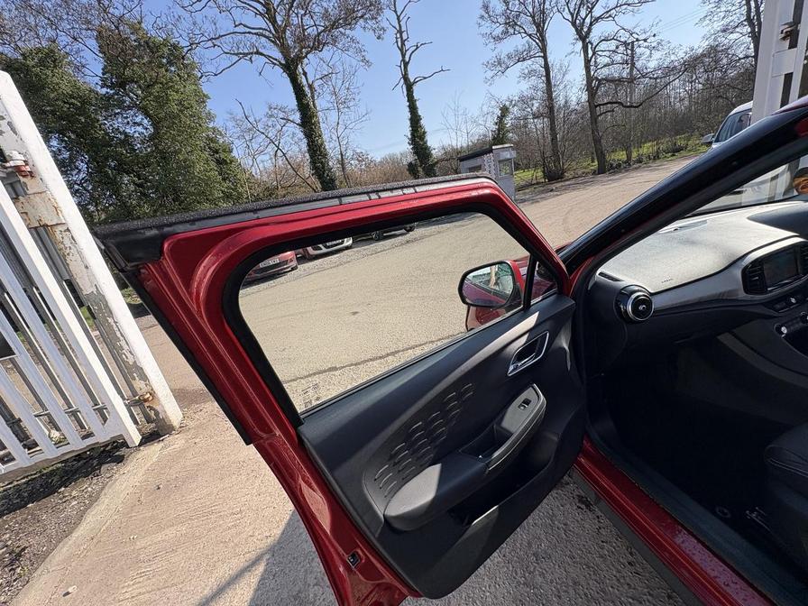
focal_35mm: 14
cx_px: 404
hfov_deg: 102.1
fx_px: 327
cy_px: 303
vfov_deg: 85.7
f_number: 2.2
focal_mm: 2.22
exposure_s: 1/707
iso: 40
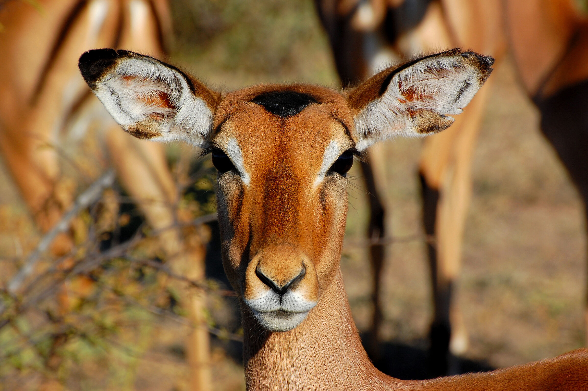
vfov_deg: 3.7
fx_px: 6120
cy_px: 196
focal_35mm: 375
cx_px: 294
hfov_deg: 5.5
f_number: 11
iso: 200
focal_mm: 250
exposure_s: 1/250
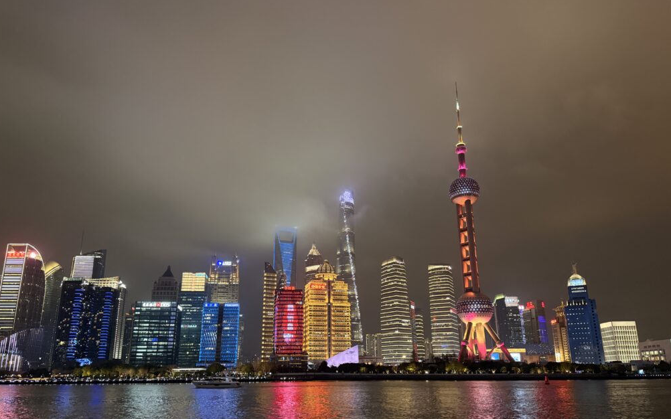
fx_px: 475
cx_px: 334
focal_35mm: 26
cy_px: 244
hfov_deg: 70.4
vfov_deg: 47.4
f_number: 1.78
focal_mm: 6.76
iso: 500
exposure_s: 1/60
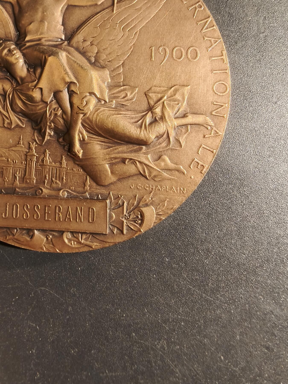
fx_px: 255
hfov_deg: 58.9
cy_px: 192
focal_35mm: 23
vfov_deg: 73.9
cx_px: 144
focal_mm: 2.32
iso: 200
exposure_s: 1/50
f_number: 2
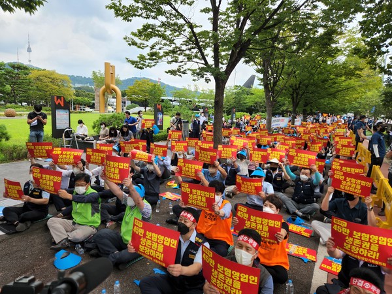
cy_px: 147
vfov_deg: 58.9
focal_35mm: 23
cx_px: 196
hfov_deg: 73.9
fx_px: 260
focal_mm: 5.4
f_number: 1.8
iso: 20
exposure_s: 1/523
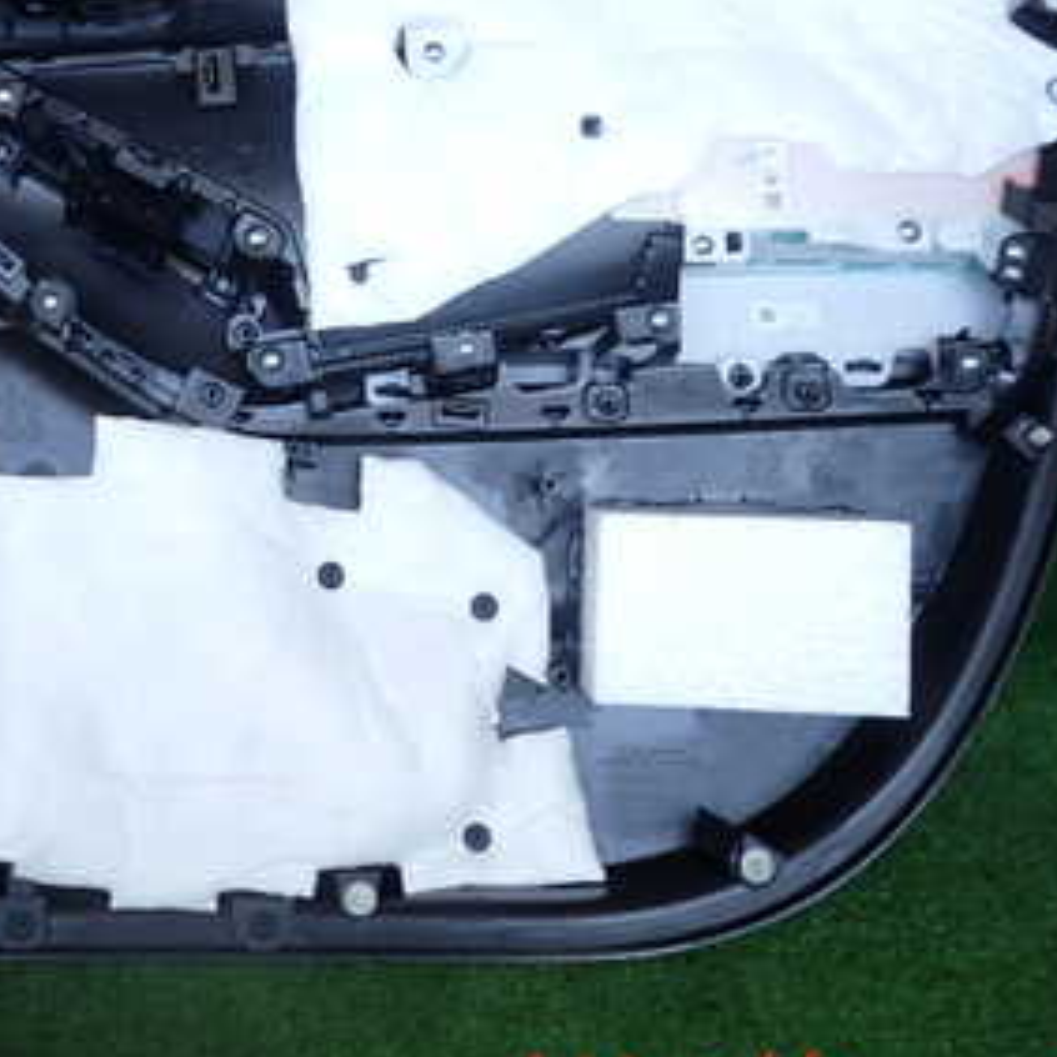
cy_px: 296
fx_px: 1624
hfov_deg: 35.2
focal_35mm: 47
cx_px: 251
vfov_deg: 35.4
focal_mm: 4.5
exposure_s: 1/80
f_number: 2
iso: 100
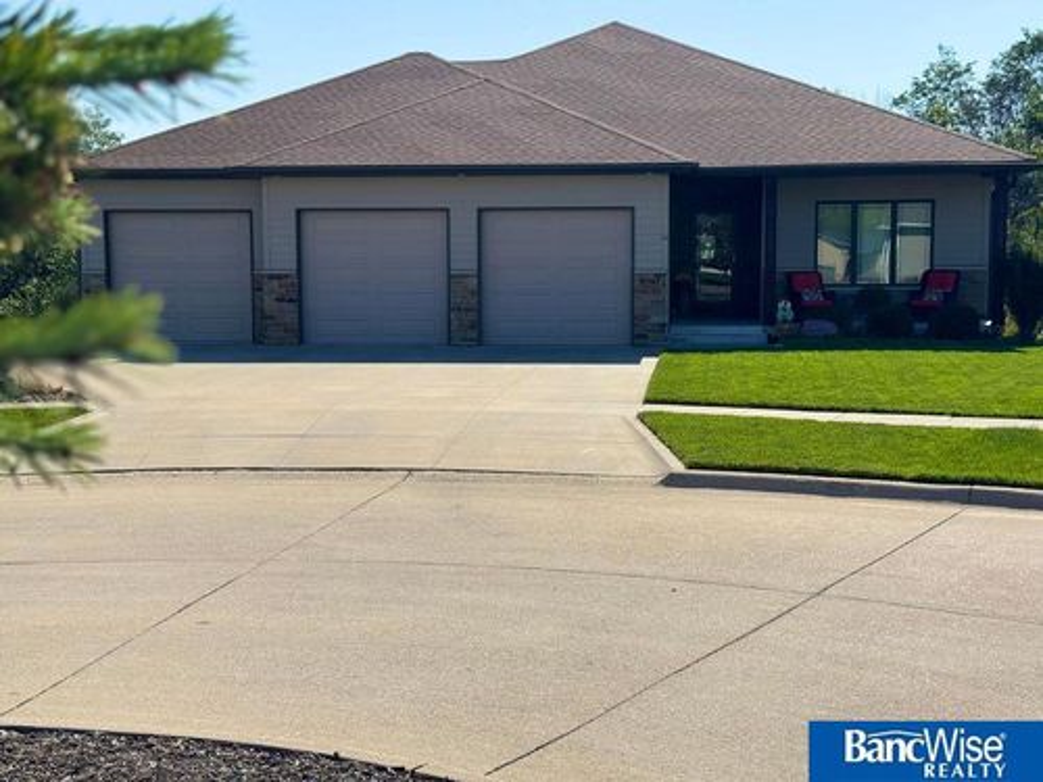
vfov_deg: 30.3
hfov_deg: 39.7
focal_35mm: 48
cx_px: 522
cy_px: 391
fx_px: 1446
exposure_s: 1/5848
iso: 64
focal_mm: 6.76
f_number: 1.78
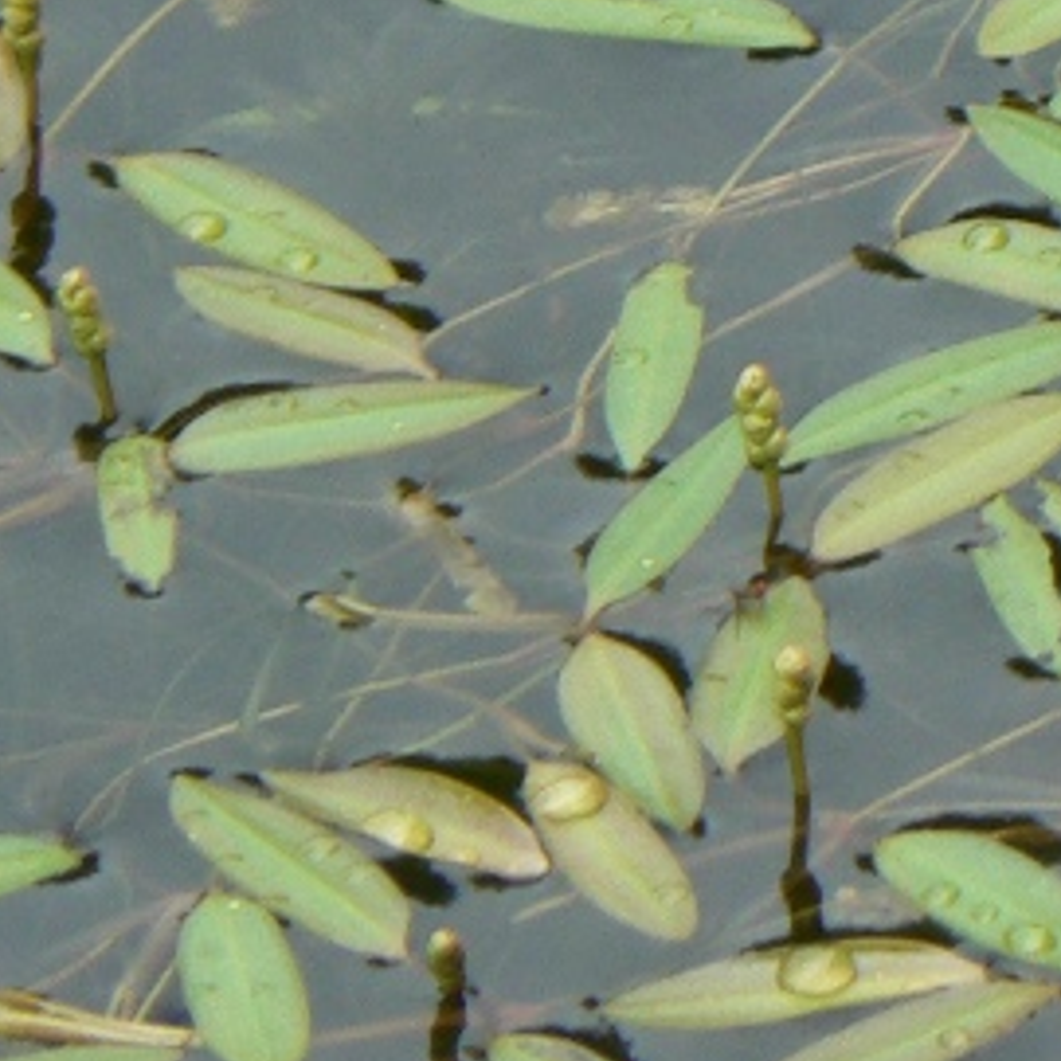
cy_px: -266
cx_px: 1372
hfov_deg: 1.3
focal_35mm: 1342
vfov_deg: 1.3
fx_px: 46537
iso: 80
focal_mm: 64.3
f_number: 5.6
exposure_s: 1/200
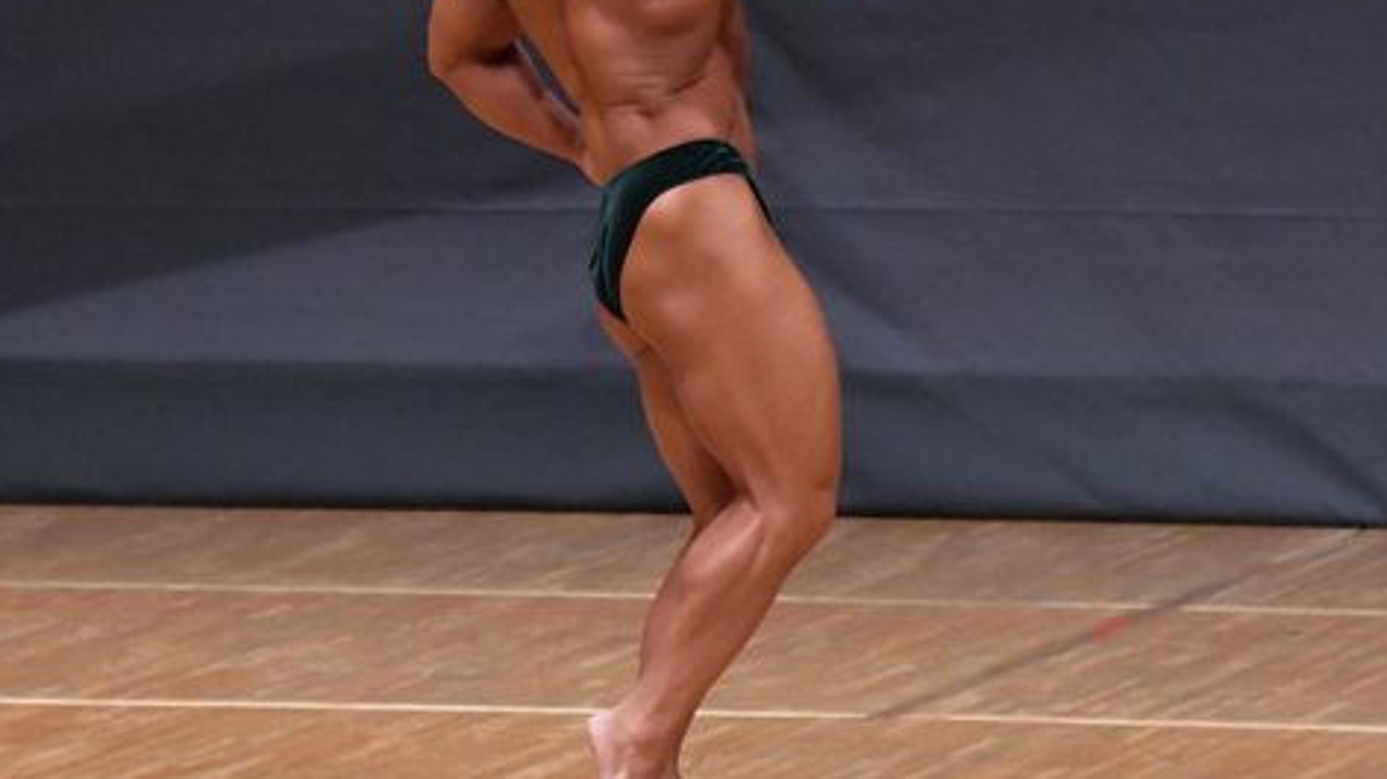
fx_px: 18969
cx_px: 539
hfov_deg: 4.2
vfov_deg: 2.4
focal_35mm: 516
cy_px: 200
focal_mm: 200
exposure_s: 1/400
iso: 6400
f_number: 5.6
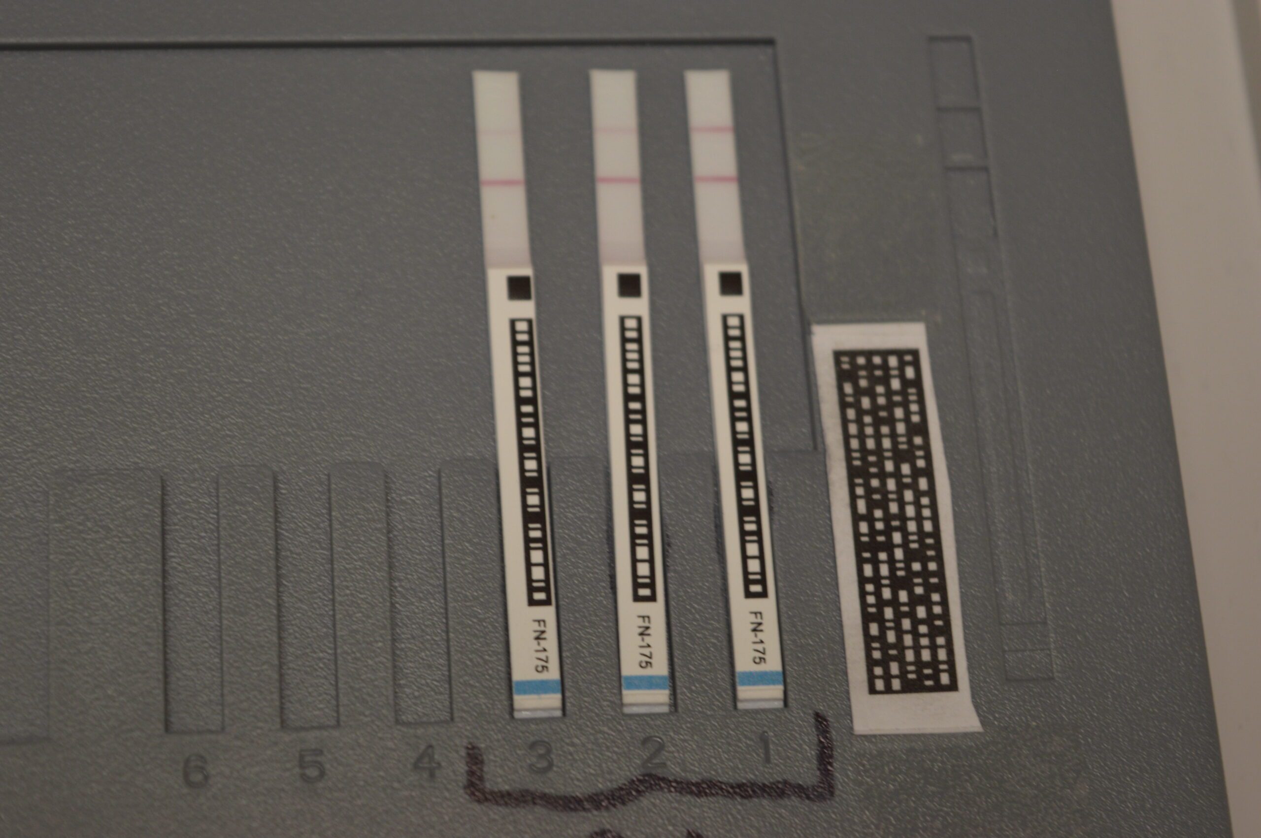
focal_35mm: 82
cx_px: 630
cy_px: 419
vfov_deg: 16.5
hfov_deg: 24.6
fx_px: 2887
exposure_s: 1/25
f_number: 5.6
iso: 400
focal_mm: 55
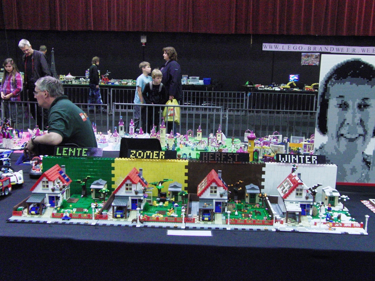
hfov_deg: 45.8
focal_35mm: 41
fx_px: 444
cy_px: 140
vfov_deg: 35.1
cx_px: 188
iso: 400
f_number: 3.1
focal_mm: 7.2
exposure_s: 1/25
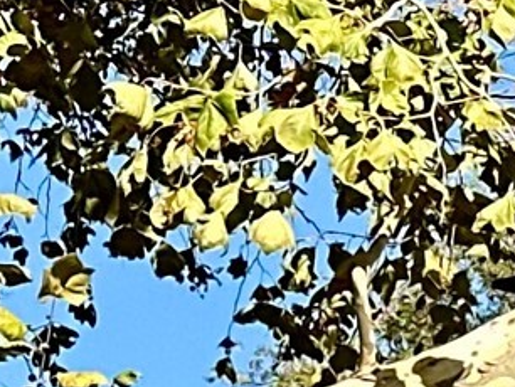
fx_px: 4779
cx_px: 1010
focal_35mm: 321
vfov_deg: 4.5
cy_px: 927
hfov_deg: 6.0
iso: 64
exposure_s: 1/3257
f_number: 1.78
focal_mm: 6.86
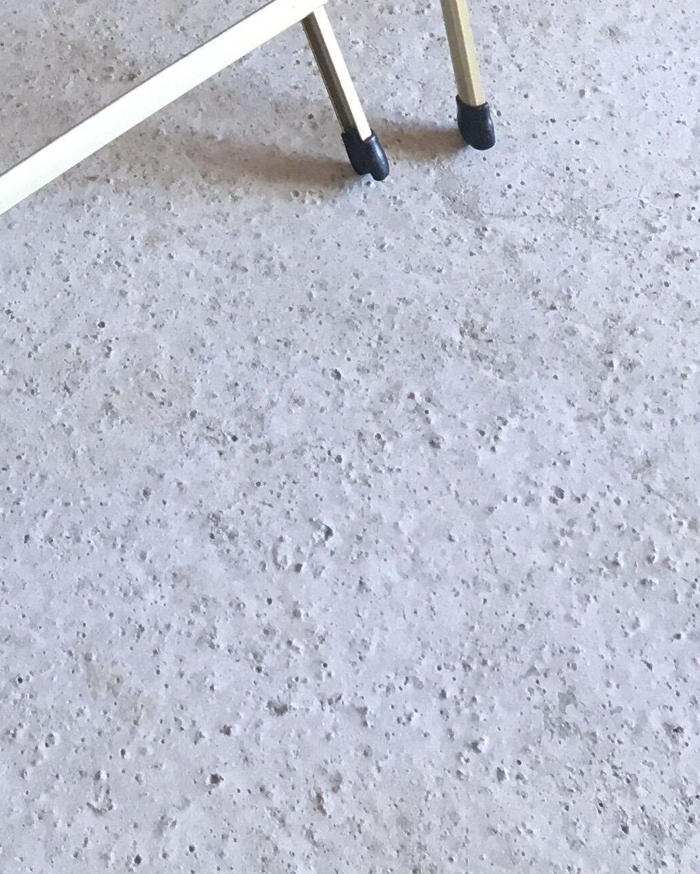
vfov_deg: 18.8
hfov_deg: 17.2
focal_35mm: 88
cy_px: -484
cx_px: 88
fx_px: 2278
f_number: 2.2
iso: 50
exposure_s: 1/33
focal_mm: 4.15
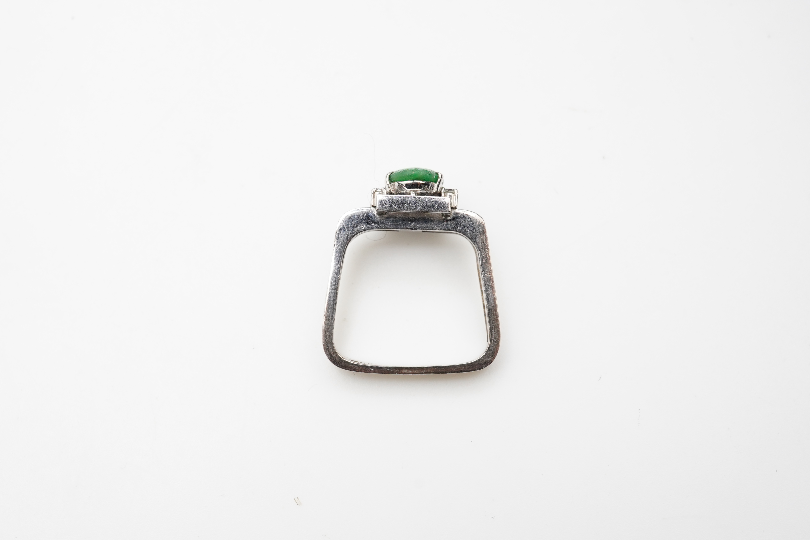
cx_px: 405
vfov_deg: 29.9
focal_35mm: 45
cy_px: 270
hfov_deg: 43.6
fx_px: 1012
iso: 640
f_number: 16
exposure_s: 1/160
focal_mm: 30
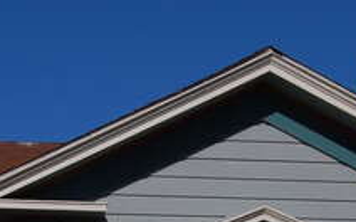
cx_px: -54
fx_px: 1734
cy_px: 392
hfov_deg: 11.5
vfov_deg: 7.1
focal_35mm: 179
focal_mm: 31
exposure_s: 1/320
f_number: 16
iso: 200
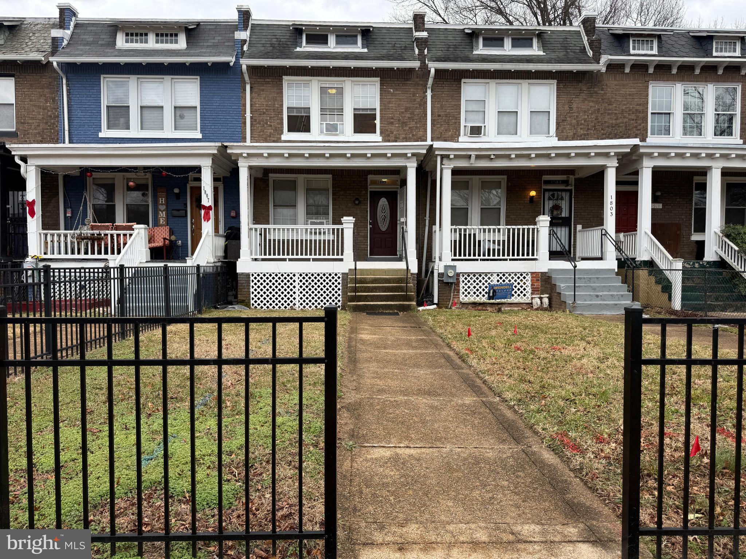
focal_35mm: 24
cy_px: 280
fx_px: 517
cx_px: 373
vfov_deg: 56.8
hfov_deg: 71.6
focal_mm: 6.76
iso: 80
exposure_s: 1/336
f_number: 1.78
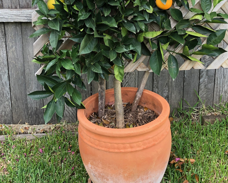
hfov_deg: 40.3
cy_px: 33
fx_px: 310
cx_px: 118
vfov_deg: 31.8
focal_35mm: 46
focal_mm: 4
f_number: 1.8
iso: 32
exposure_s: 1/120
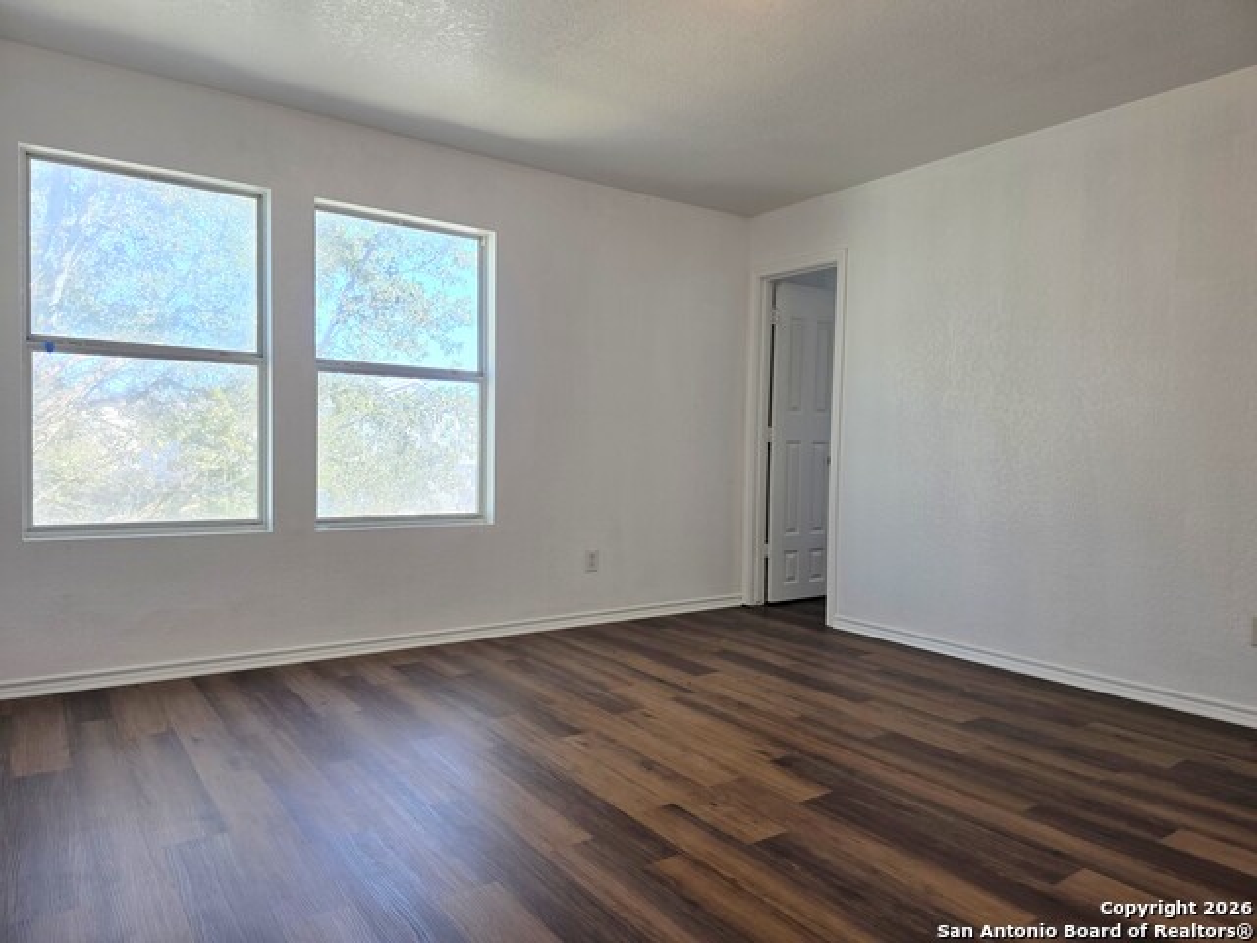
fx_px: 835
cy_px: 472
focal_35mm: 23
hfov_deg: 73.9
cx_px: 628
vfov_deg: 58.9
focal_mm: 6.3
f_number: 1.7
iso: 50
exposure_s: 1/120
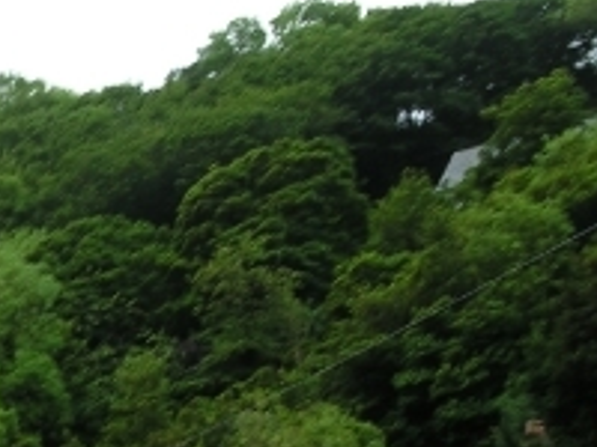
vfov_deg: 12.9
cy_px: 407
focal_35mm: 114
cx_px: -185
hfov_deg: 16.3
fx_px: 1966
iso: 100
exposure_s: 1/180
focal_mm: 7.8
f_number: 5.6
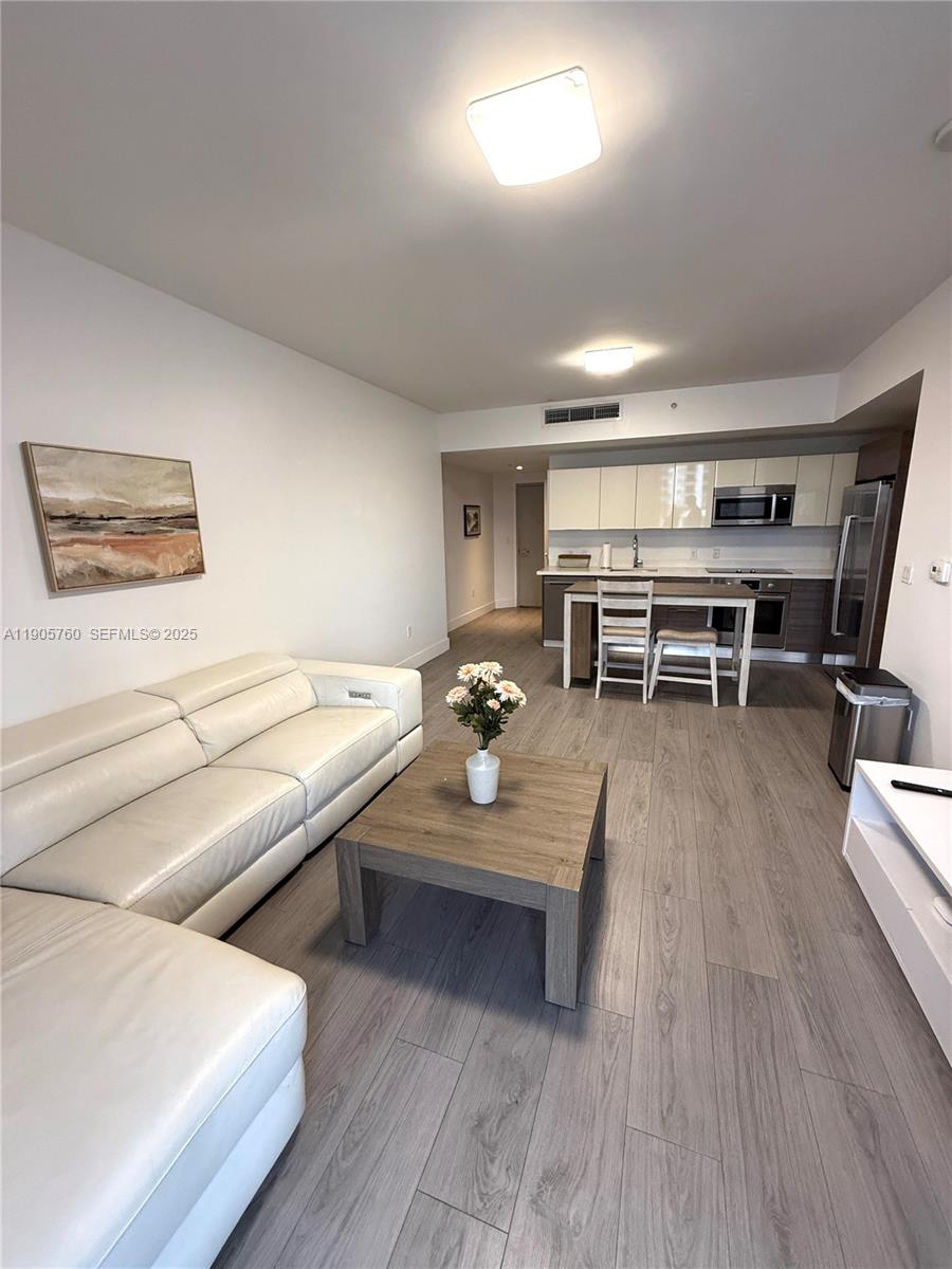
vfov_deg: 102.1
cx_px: 476
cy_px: 634
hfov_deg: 85.7
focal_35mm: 14
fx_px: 513
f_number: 2.2
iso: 200
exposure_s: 1/60
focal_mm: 2.22
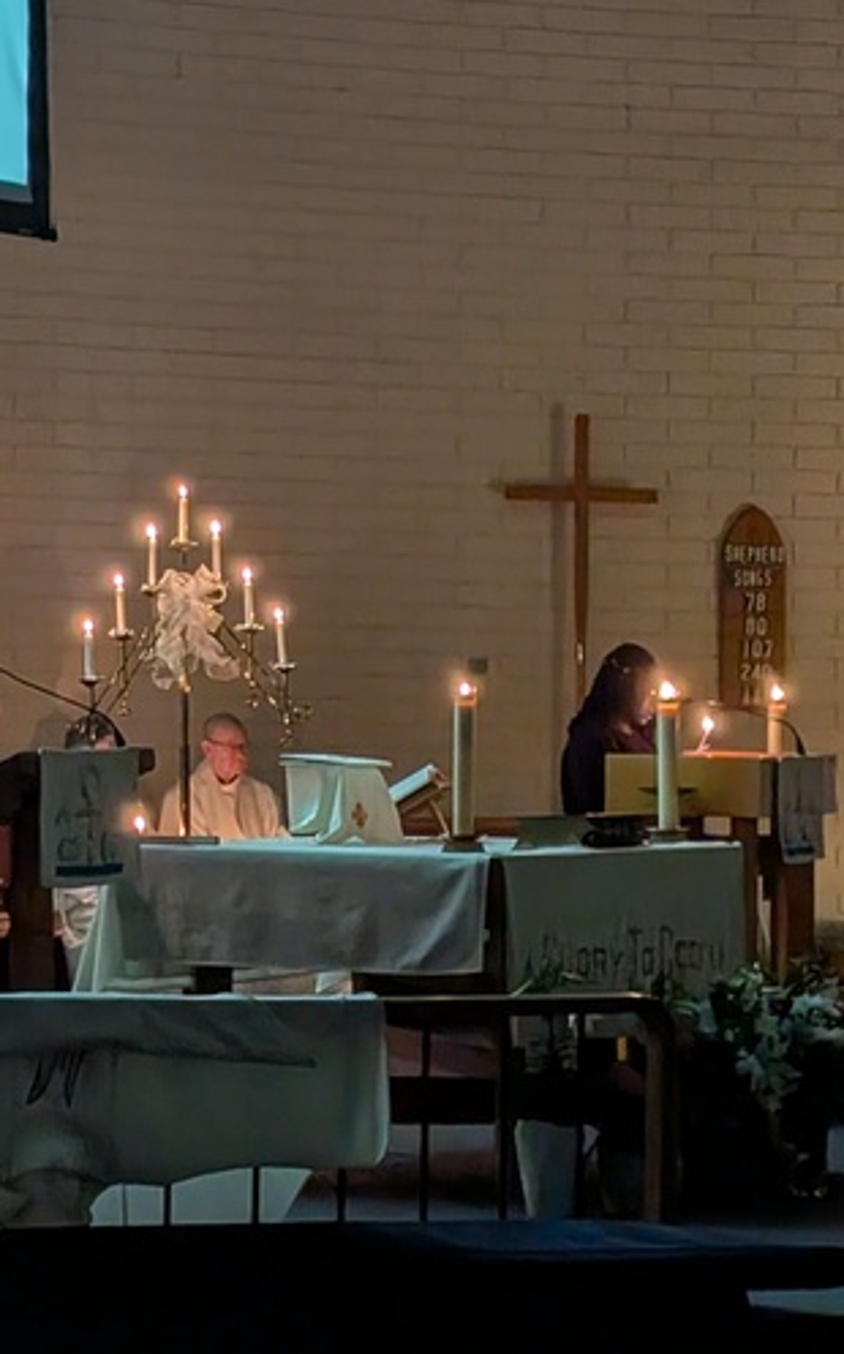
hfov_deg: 11.7
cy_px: 697
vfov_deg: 19.1
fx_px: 4017
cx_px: -178
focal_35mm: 109
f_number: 1.68
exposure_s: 1/24
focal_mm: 6.9
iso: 161
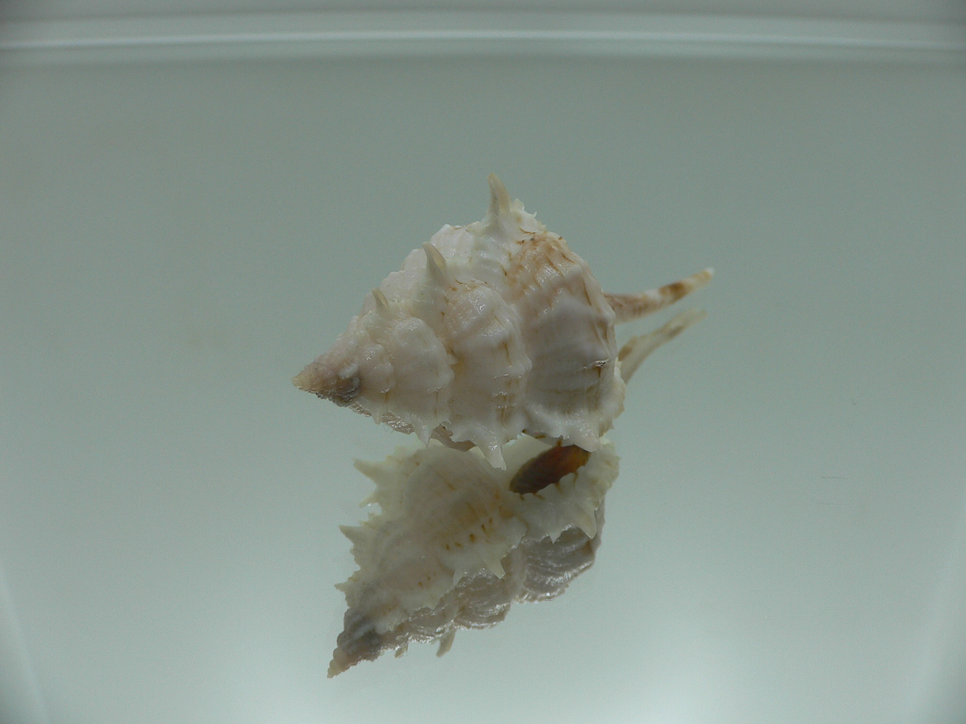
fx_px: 977
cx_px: 483
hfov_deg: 52.6
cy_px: 362
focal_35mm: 35
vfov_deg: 40.7
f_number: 3.3
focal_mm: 4.6
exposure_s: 1/100
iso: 80
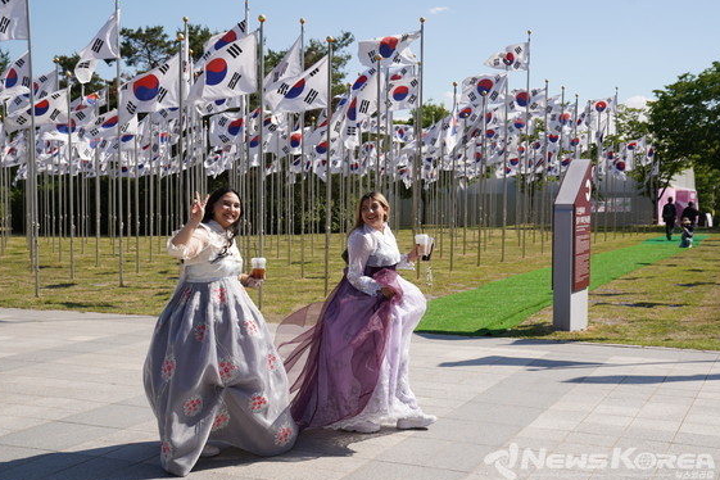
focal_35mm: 46
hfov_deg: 42.7
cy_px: 242
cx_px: 349
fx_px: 920
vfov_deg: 29.2
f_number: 5.6
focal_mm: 43
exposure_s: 1/800
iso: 160
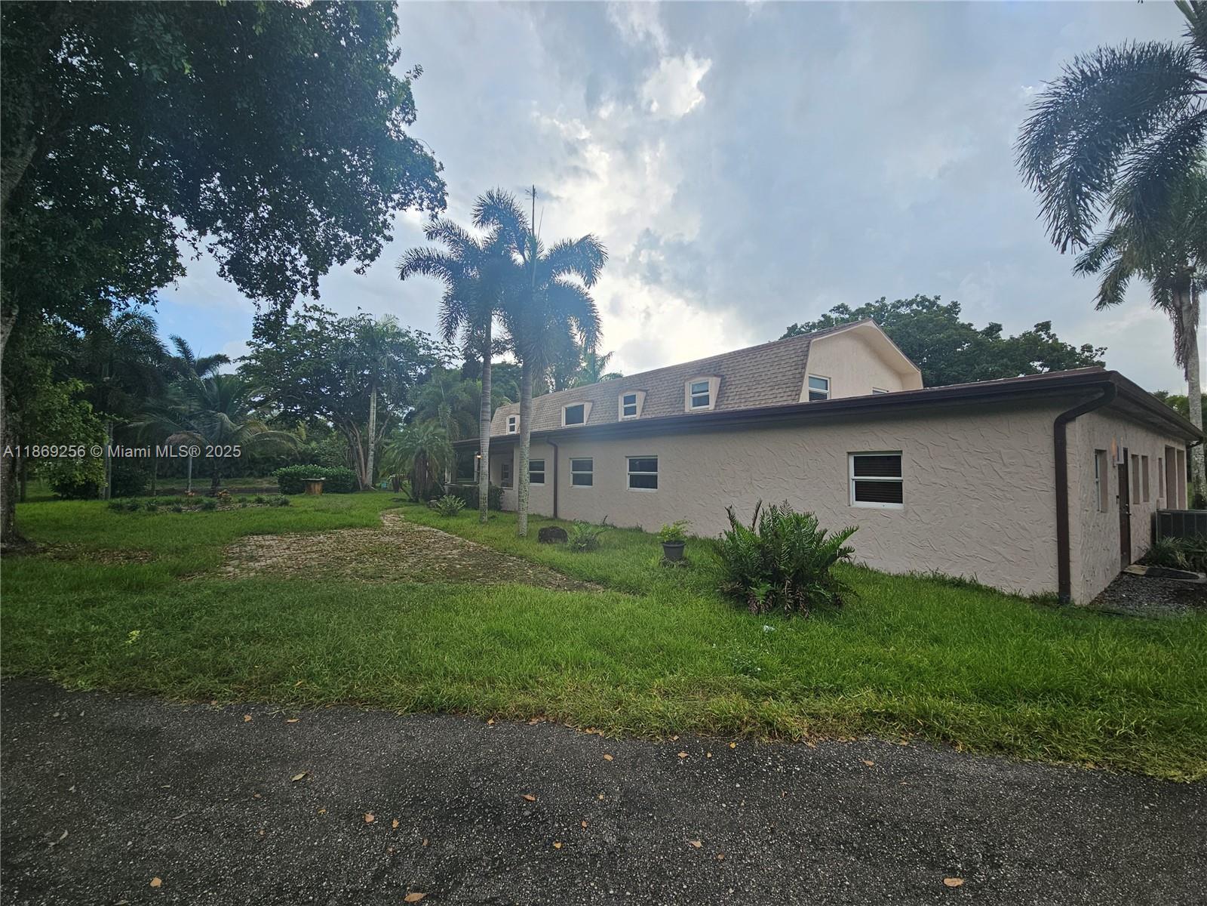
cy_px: 453
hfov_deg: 106.2
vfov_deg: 89.9
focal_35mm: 13
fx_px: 453
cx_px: 604
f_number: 2.2
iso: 50
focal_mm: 2.2
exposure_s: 1/748
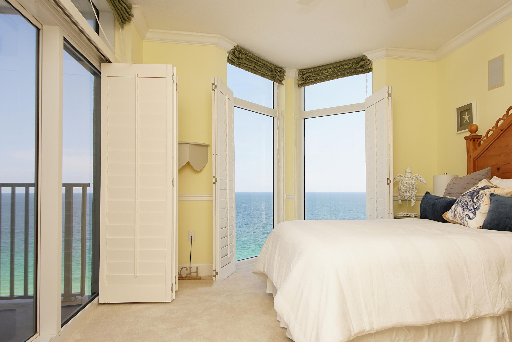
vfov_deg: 53.1
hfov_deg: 73.3
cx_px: 295
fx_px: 341
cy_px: 187
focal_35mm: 24
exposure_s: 1/160
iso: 100
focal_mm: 12
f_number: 4.5
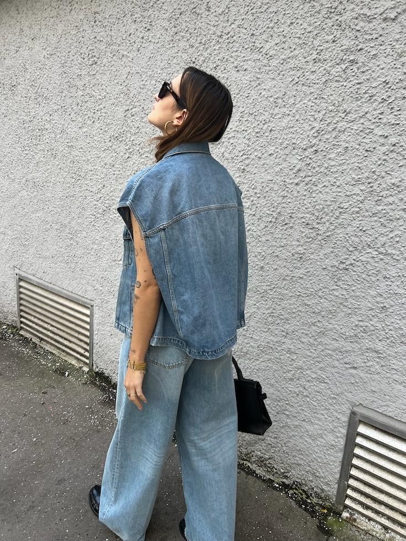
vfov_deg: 67.3
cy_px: 270
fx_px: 407
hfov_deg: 53.1
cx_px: 203
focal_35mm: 26
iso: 40
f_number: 1.5
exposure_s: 1/195
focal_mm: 5.7
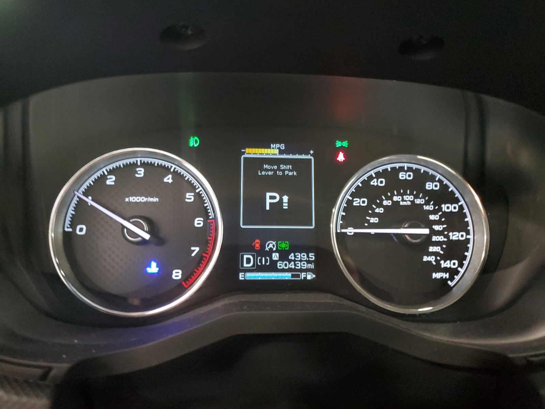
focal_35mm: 26
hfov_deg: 67.3
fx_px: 409
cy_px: 204
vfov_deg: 53.1
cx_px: 272
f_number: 1.5
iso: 374
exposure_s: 1/15
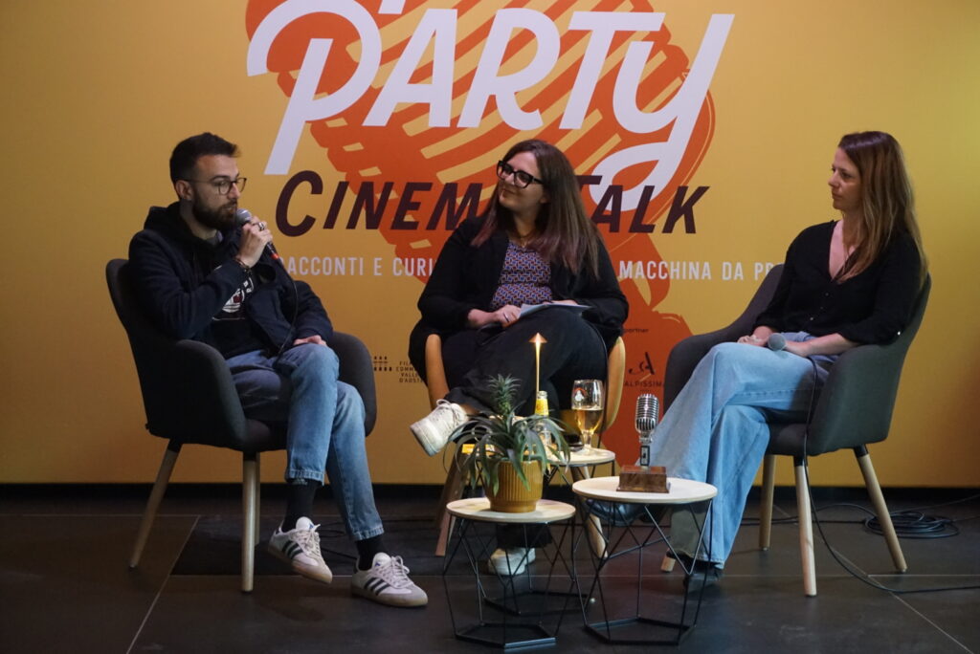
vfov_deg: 21.6
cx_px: 490
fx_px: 1716
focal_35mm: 63
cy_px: 327
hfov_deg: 31.9
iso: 3200
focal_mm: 42
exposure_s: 1/50
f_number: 5.6
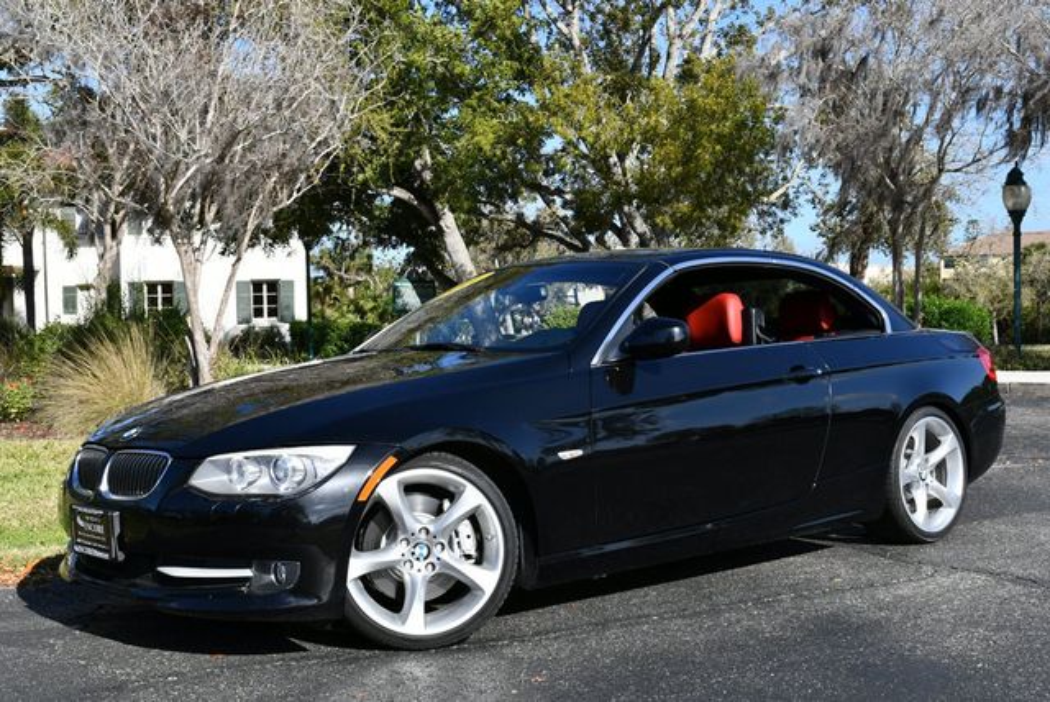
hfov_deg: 41.1
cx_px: 525
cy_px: 351
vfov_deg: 28.1
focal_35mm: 48
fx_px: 1401
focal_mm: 24
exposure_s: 1/320
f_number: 8
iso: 100
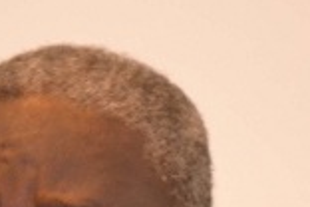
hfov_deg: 2.0
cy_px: 329
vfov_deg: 1.3
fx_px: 8782
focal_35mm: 1020
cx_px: -56
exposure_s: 1/60
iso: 3200
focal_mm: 175
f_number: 5.3
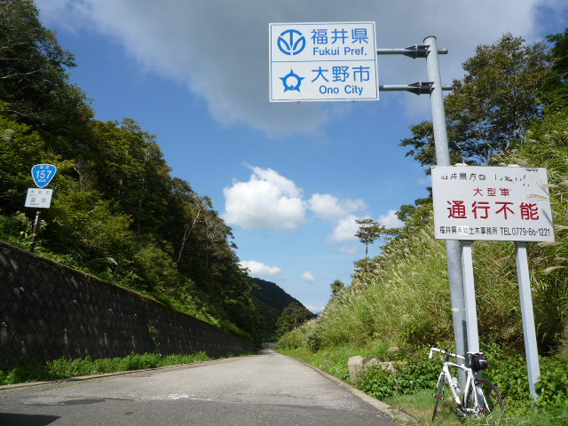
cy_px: 213
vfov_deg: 54.9
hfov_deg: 69.4
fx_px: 410
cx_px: 284
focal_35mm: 25
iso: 100
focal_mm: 4.4
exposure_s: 1/800
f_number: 4
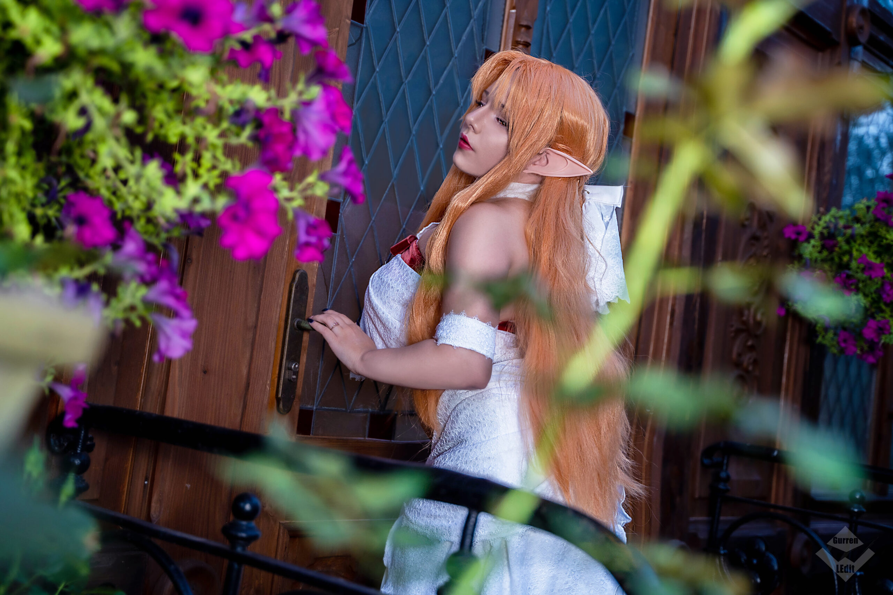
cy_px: 298
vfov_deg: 29.2
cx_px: 446
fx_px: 1141
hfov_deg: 42.7
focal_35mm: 46
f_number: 2.8
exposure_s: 1/100
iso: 500
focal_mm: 46
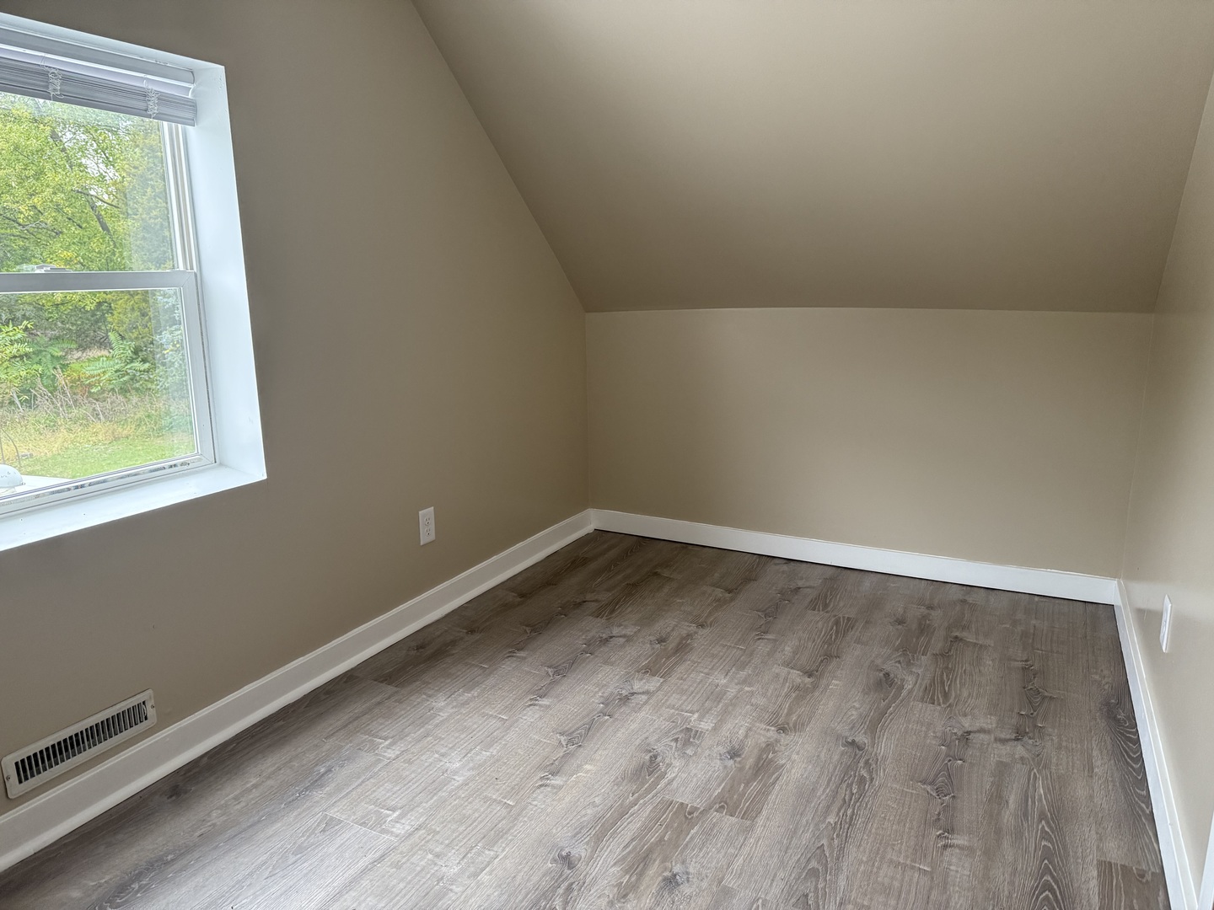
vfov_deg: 56.8
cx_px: 607
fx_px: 842
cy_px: 455
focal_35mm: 24
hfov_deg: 71.6
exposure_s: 1/120
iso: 400
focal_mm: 6.76
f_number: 1.78
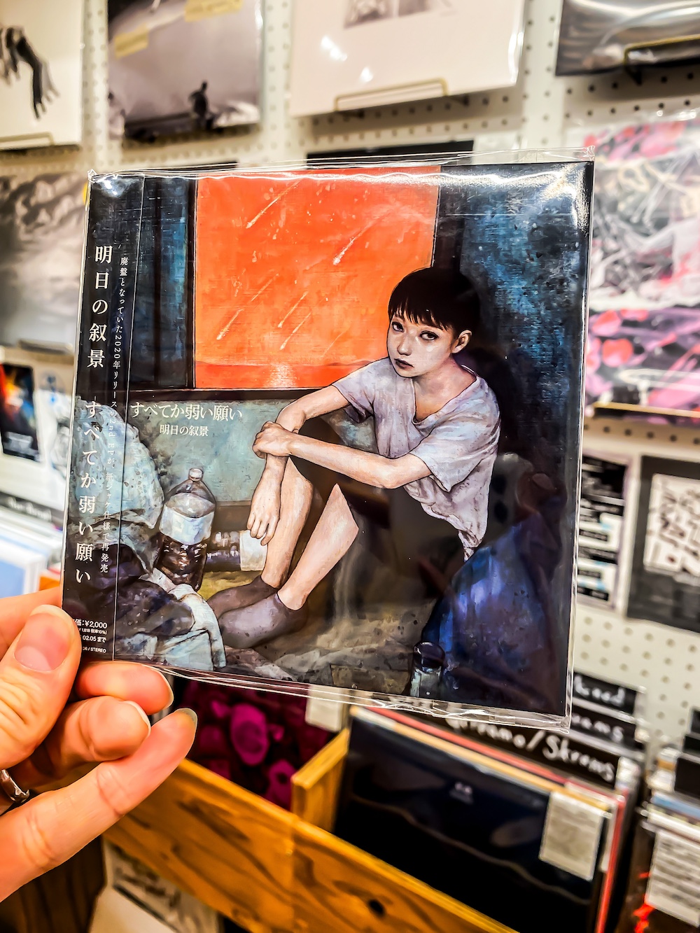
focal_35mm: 26
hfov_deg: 53.1
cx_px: 350
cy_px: 466
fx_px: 701
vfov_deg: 67.3
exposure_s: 1/100
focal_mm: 4.25
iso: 100
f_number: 1.8
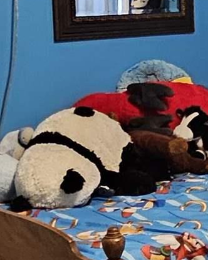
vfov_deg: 20.3
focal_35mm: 94
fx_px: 723
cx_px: 250
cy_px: 71
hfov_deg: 15.7
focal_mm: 2.2
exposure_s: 1/30
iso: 400
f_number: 2.2
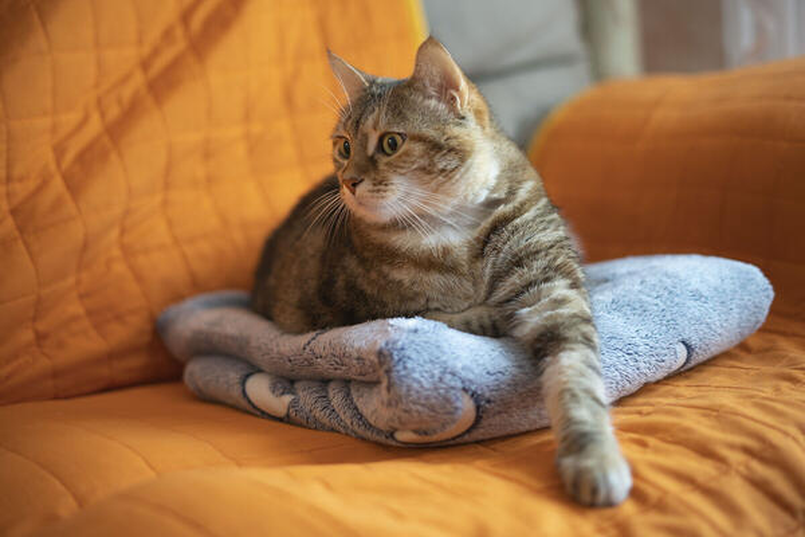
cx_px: 402
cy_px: 268
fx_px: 1118
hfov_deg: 39.6
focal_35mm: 50
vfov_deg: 27.0
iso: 640
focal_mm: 50
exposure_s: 1/60
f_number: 1.8
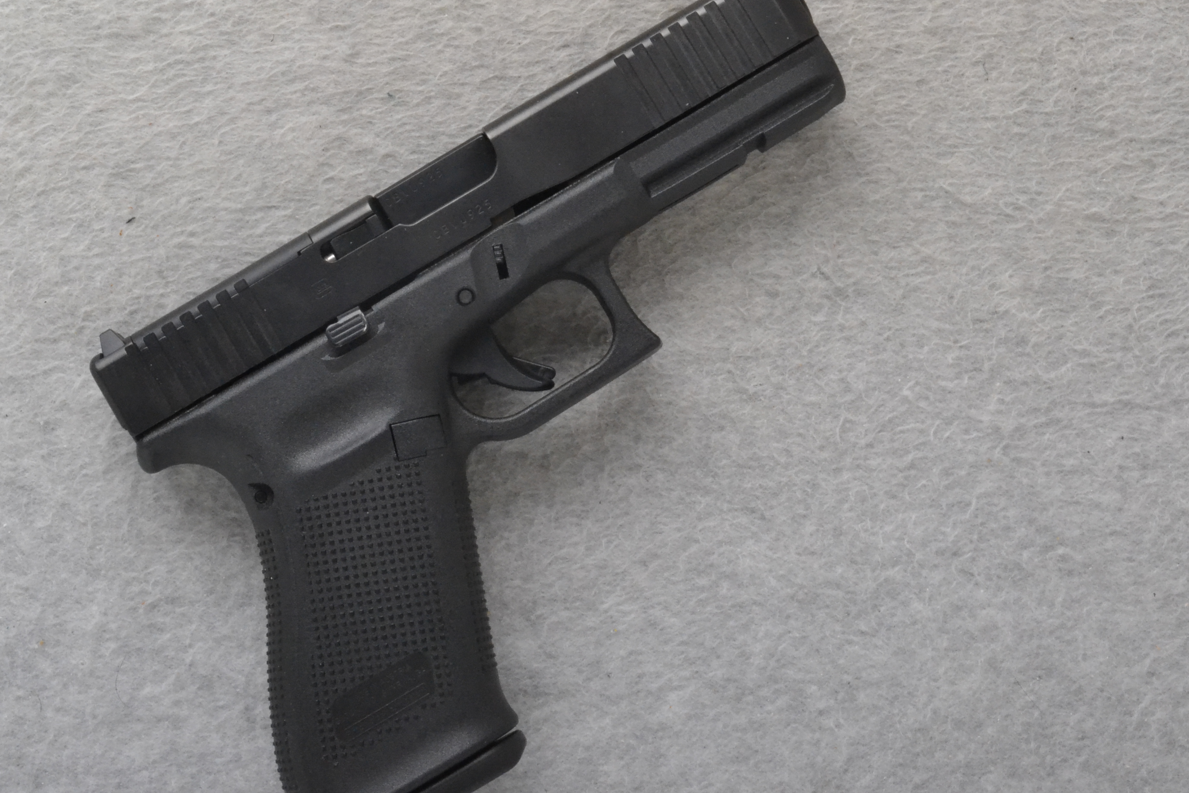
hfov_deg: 26.9
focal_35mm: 75
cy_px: 381
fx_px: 2477
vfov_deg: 18.2
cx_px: 469
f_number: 20
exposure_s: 1/125
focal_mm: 40
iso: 3200
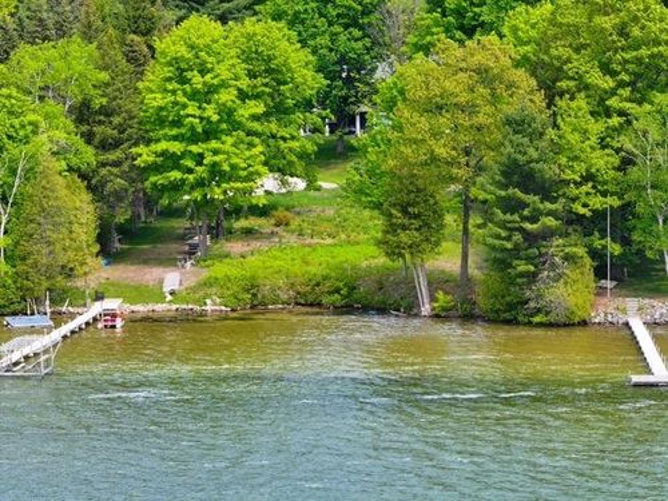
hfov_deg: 11.9
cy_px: 250
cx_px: 334
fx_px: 3203
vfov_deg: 8.9
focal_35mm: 166
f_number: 3.4
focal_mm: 30.71
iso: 100
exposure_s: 1/320
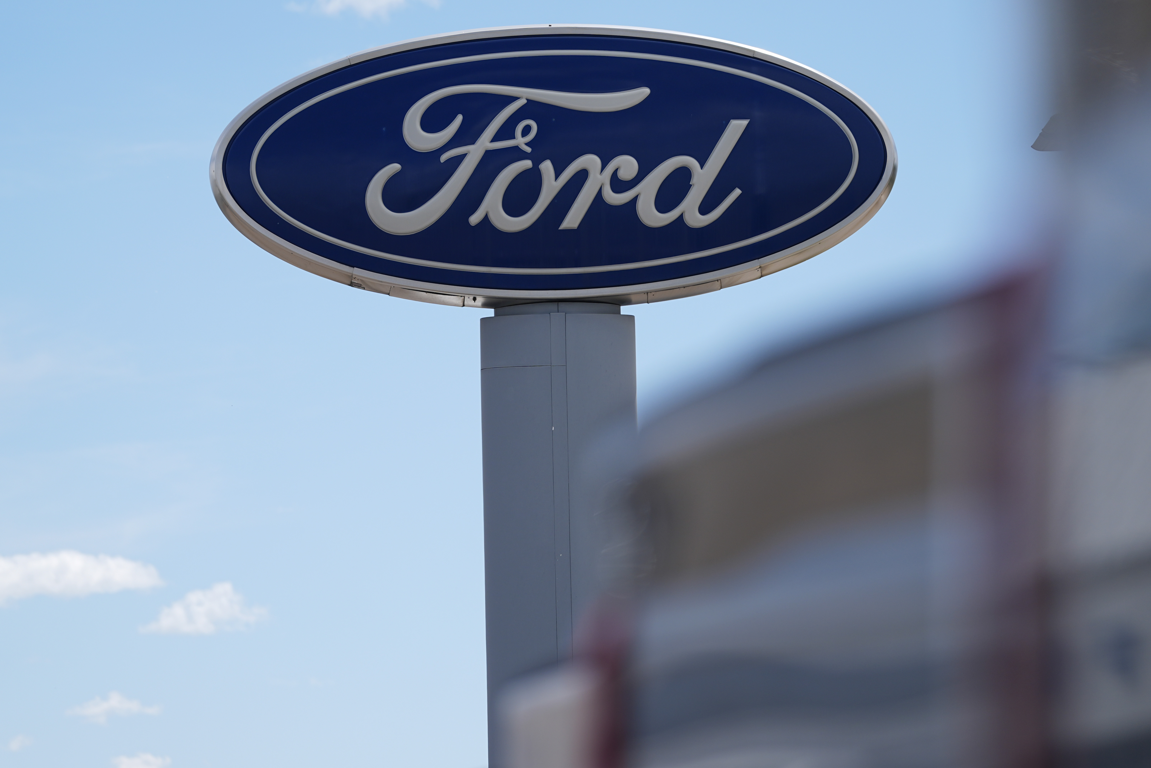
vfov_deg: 6.9
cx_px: 576
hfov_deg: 10.3
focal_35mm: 200
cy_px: 384
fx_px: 6394
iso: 200
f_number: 4
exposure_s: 1/2500
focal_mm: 200
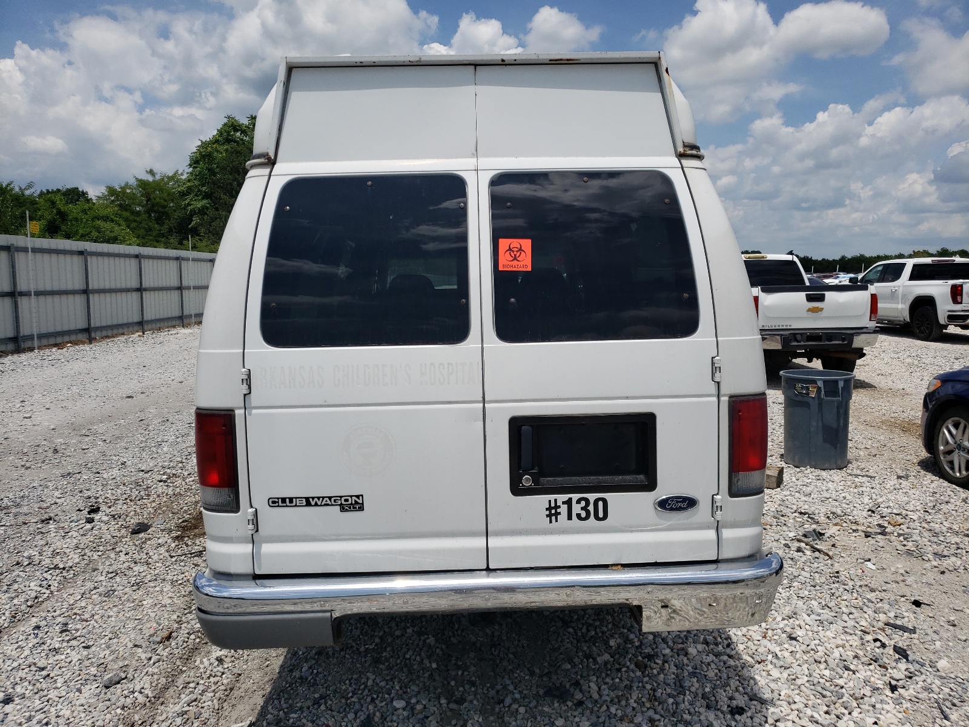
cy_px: 364
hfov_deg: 67.3
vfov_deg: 53.1
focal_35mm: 26
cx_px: 484
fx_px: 728
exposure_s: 1/10000
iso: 50
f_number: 1.5
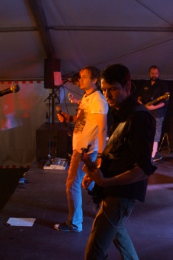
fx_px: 303
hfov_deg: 31.8
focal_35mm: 42
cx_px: 86
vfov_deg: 46.4
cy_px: 130
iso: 3200
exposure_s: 1/100
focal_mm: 28
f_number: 3.5
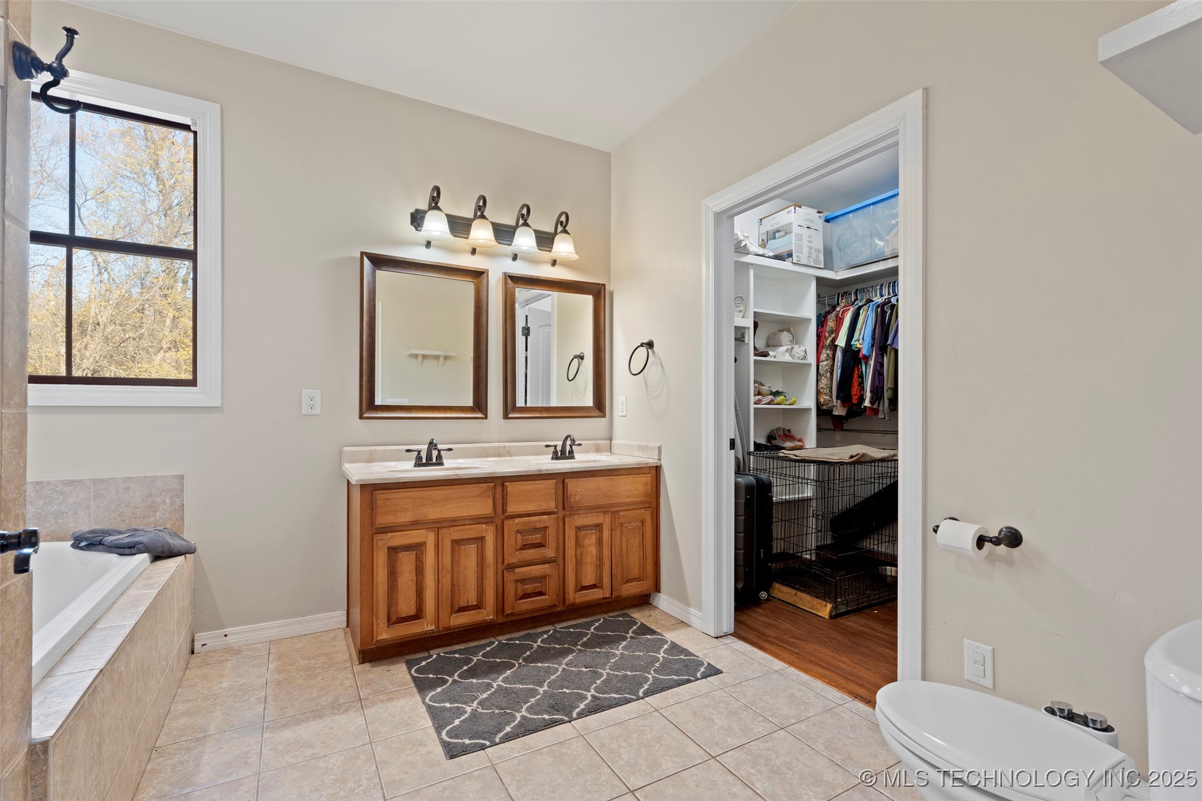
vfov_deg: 73.7
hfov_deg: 96.7
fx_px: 534
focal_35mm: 16
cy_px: 400
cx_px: 601
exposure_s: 1/1.67
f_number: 9
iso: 250
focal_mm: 16
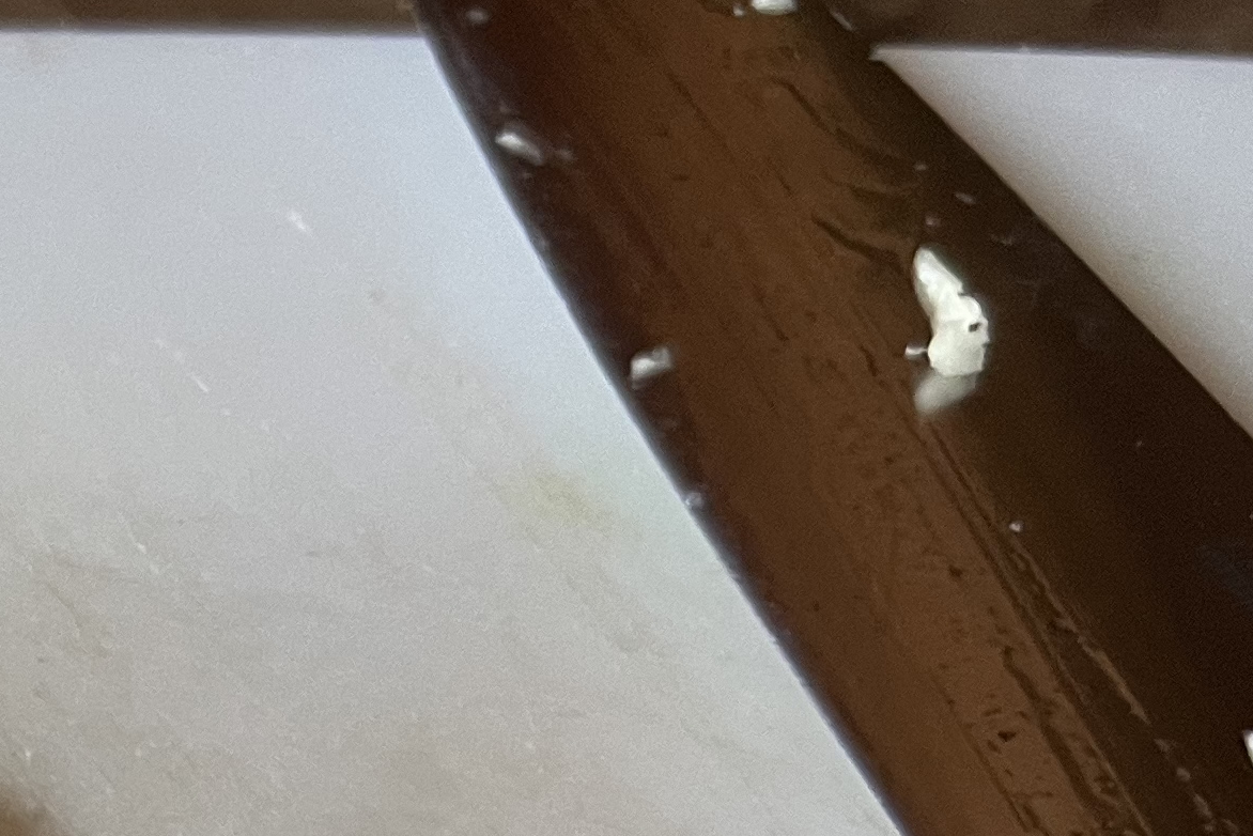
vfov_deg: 13.8
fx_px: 3238
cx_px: -508
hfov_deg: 19.6
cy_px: 1281
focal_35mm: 93
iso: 160
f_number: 1.5
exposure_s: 1/60
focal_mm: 5.7
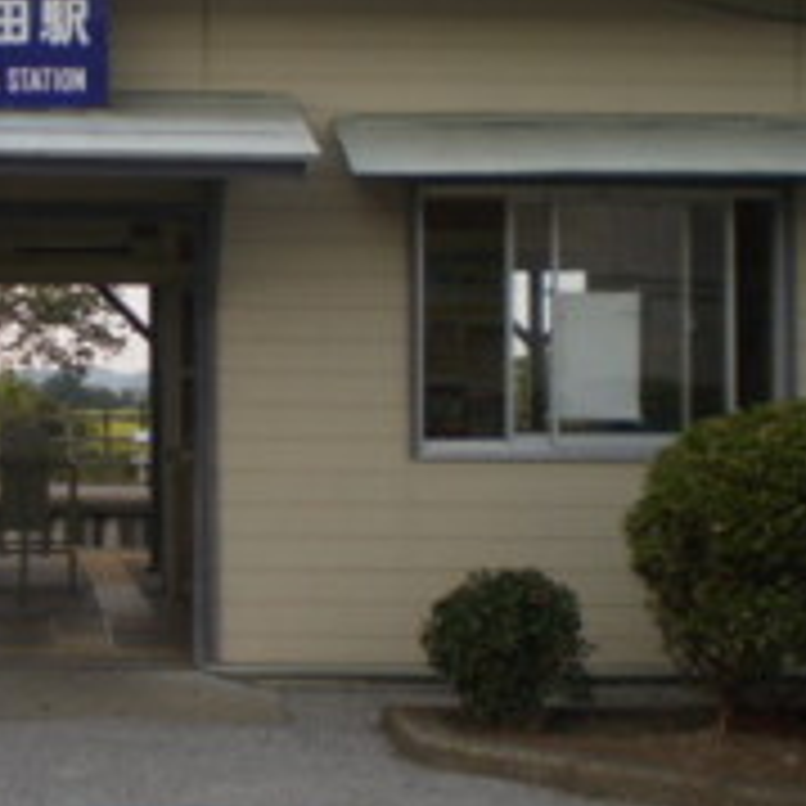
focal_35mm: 80
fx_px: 2107
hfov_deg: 21.0
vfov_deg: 21.6
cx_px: 18
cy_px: 360
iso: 64
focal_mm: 6.3
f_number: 3.1
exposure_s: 1/320
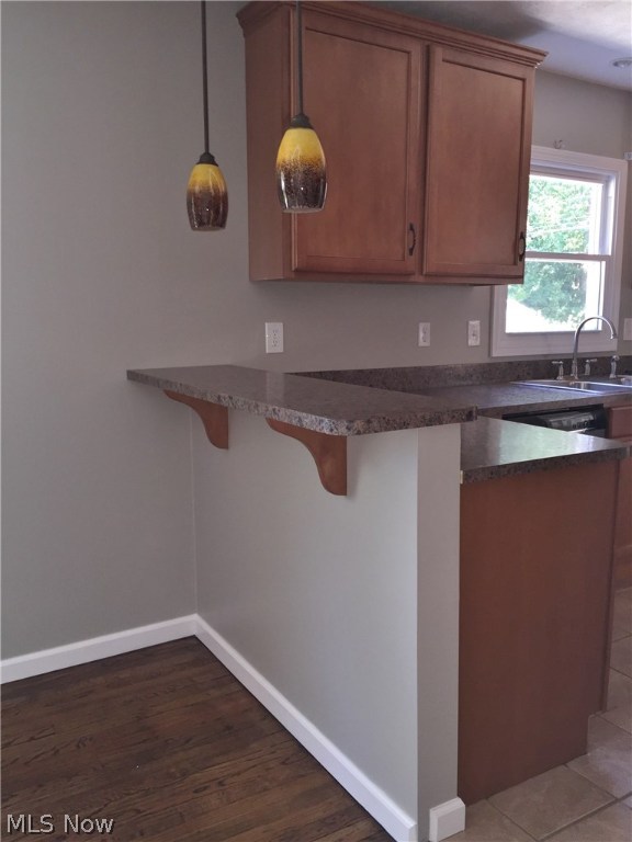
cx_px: 316
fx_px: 706
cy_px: 421
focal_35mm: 29
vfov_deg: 61.7
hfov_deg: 48.2
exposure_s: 1/30
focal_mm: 4.15
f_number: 2.2
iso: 50
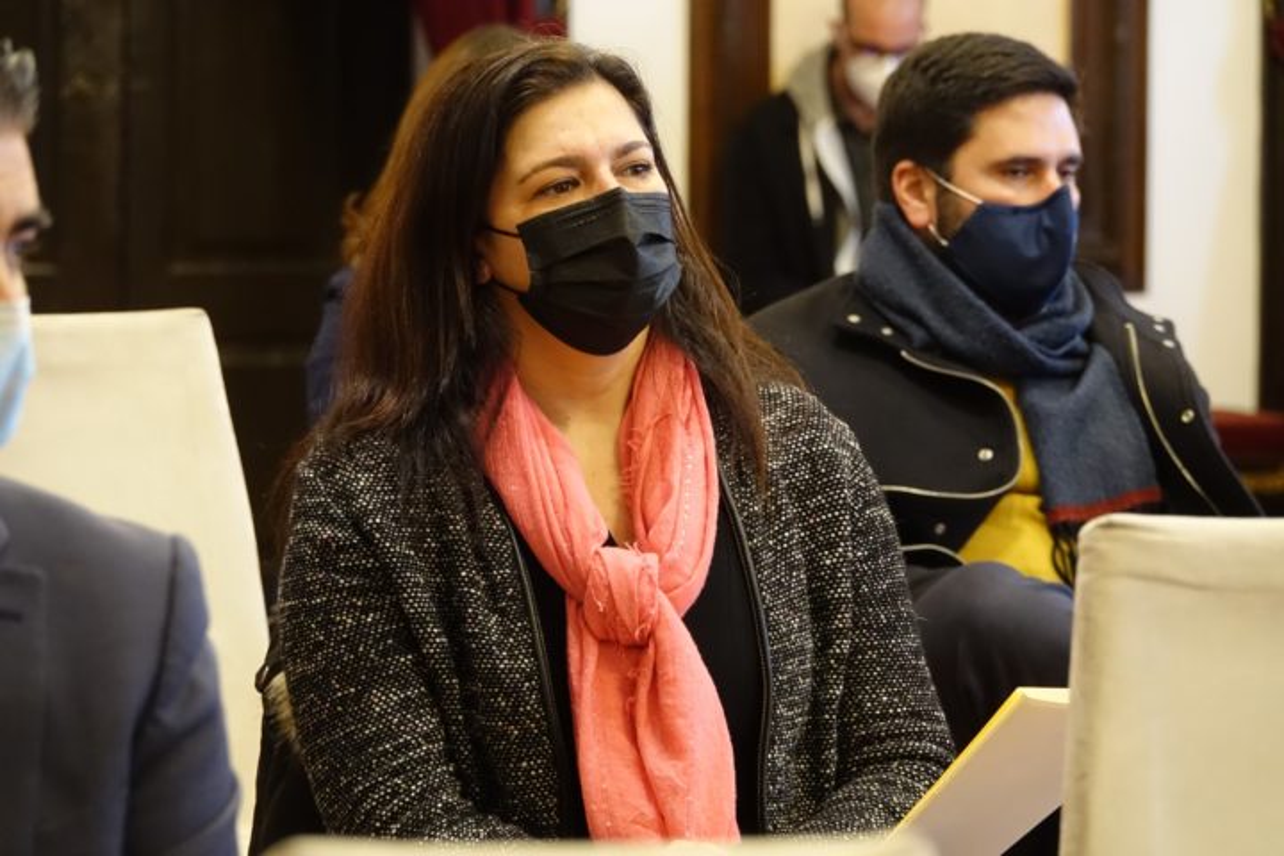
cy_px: 428
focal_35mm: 214
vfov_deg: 6.4
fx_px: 7632
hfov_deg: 9.6
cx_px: 642
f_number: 4
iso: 1600
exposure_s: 1/40
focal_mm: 78.39
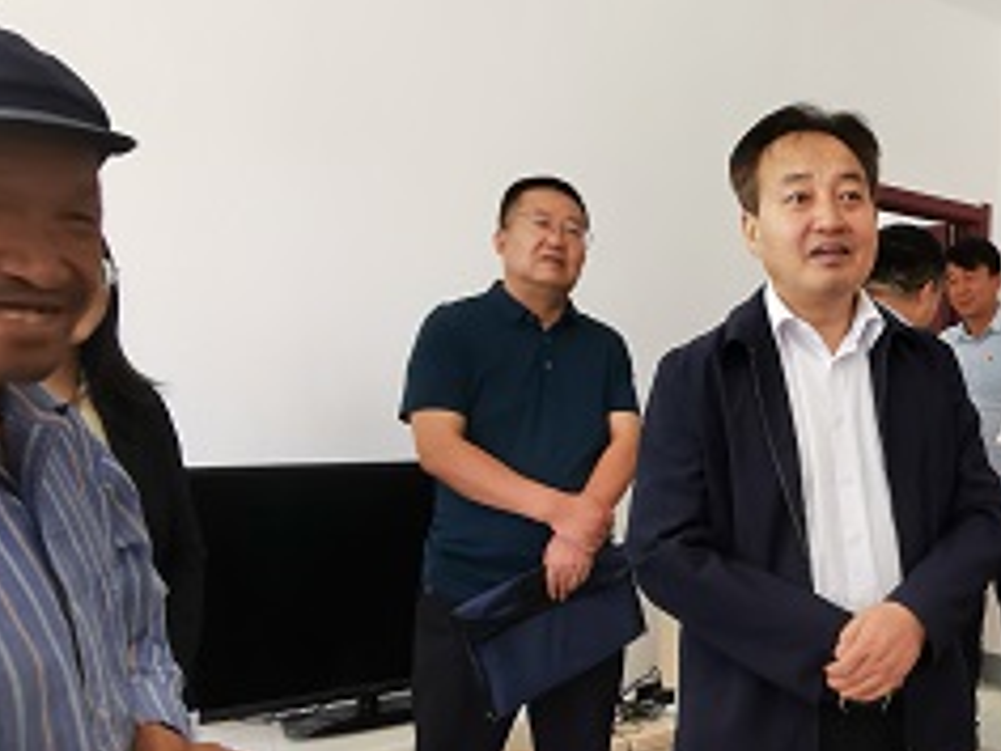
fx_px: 1041
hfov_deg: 46.4
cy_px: 486
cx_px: 899
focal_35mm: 36
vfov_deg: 39.3
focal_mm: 2.26
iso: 80
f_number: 2.2
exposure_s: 1/50
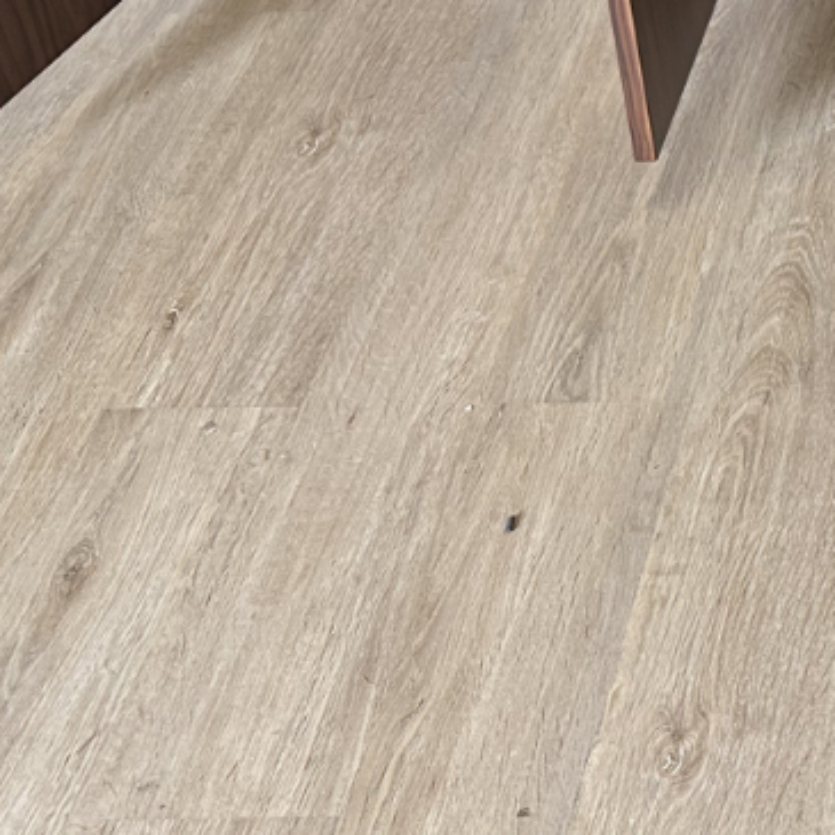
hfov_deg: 16.5
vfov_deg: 17.1
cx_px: 1370
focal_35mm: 93
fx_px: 2538
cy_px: -359
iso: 64
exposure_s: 1/100
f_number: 1.8
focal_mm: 6.9
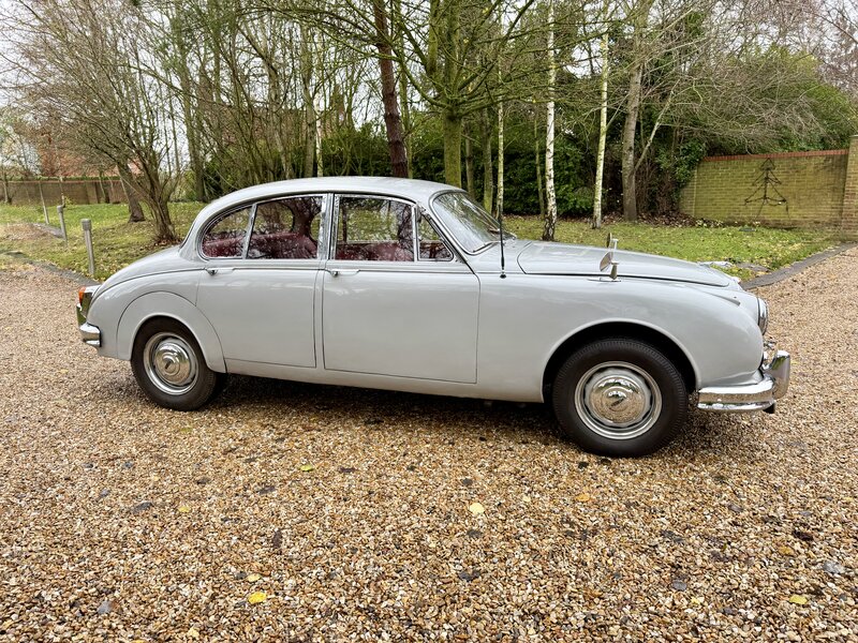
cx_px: 429
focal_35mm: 24
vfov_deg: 56.8
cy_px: 322
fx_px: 595
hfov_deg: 71.6
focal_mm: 6.76
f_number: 1.78
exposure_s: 1/121
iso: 80
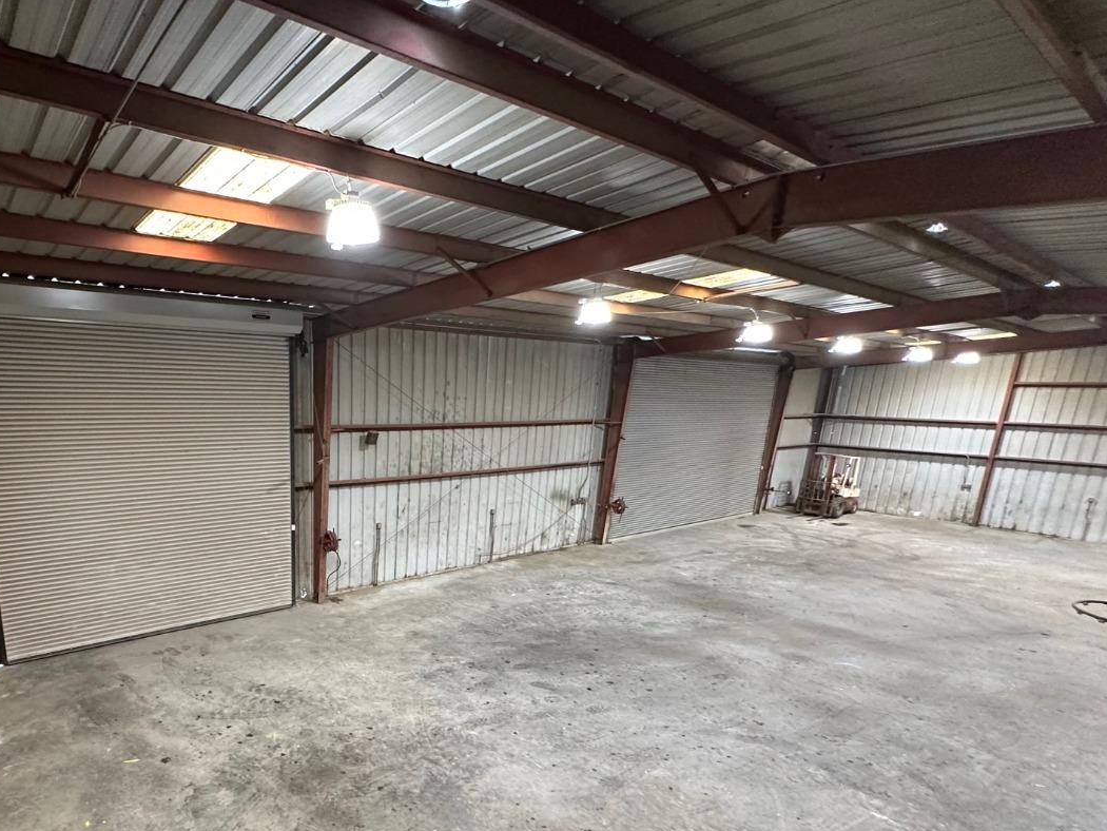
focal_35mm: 20
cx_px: 355
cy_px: 550
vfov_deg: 64.4
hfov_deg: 78.6
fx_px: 640
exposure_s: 1/60
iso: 320
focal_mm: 2.22
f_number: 2.2
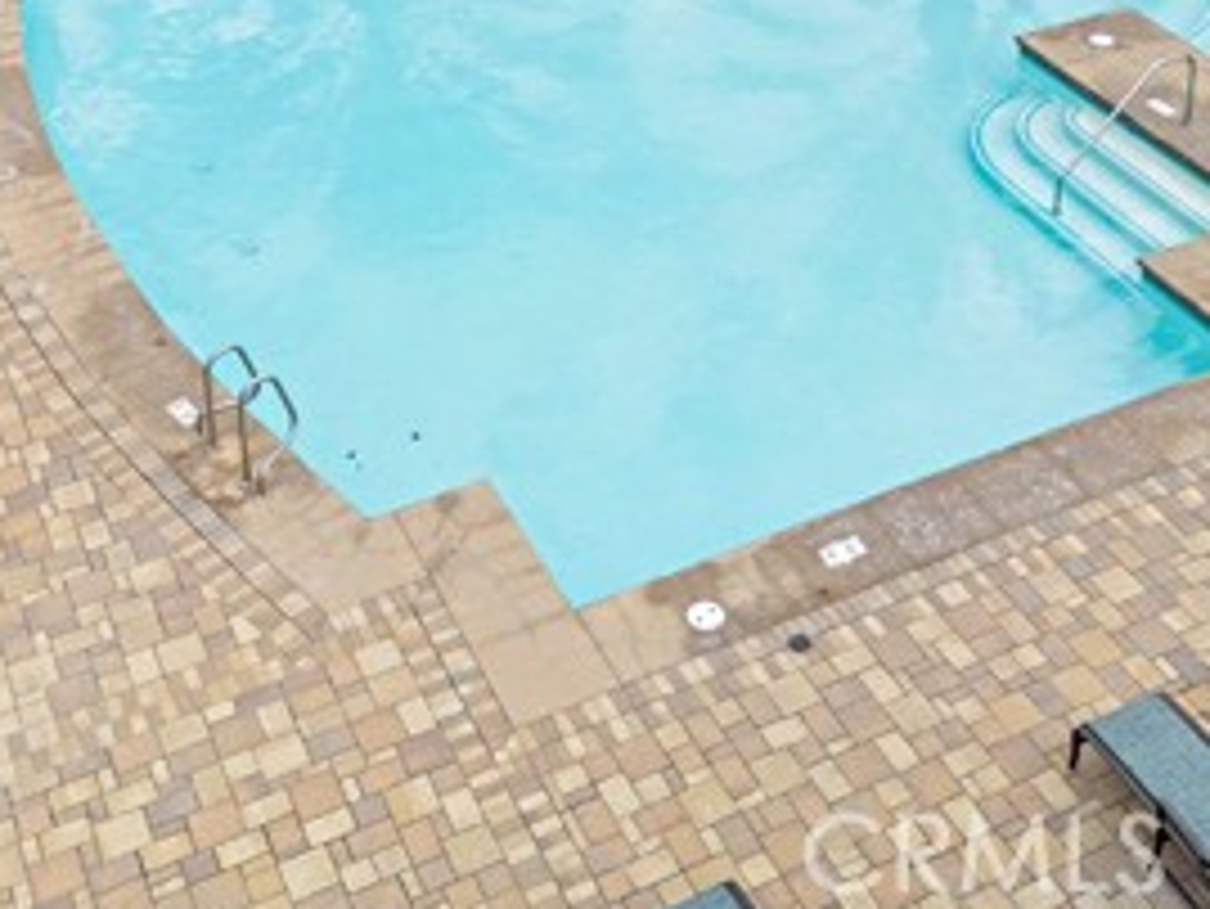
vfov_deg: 23.6
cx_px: 679
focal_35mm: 57
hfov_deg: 33.7
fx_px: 1993
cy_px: -162
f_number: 1.7
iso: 100
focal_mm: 6.72
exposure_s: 1/1000
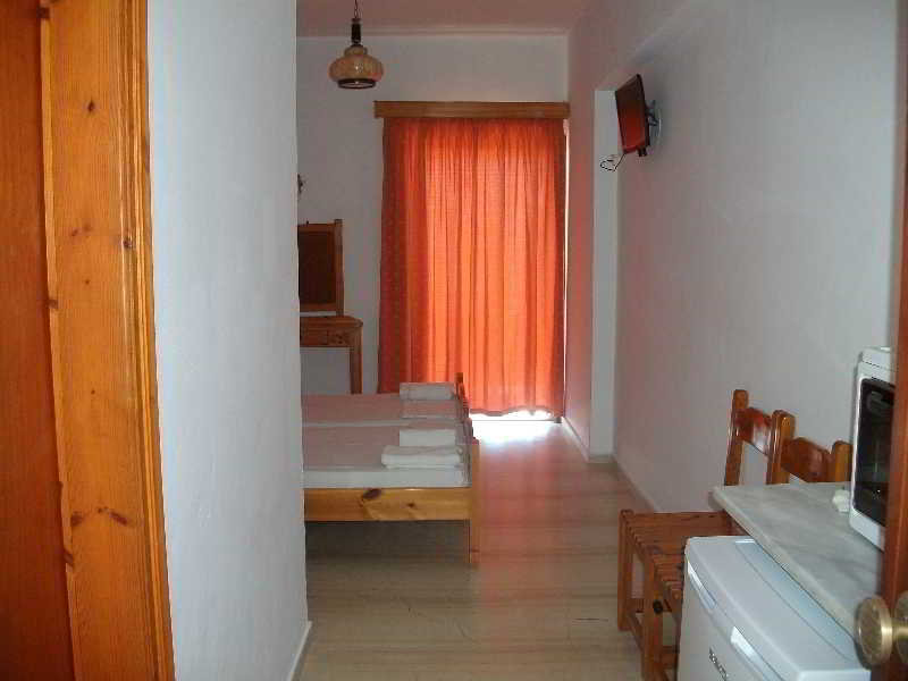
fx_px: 839
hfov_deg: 56.8
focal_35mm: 32
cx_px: 454
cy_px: 340
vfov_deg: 44.2
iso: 125
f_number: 2.9
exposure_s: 1/40
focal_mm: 5.7
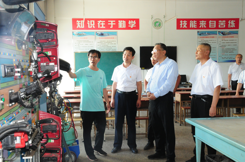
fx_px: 296
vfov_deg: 30.8
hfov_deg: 45.0
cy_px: 81
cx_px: 122
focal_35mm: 44
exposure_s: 1/60
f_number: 9
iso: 1800
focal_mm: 29
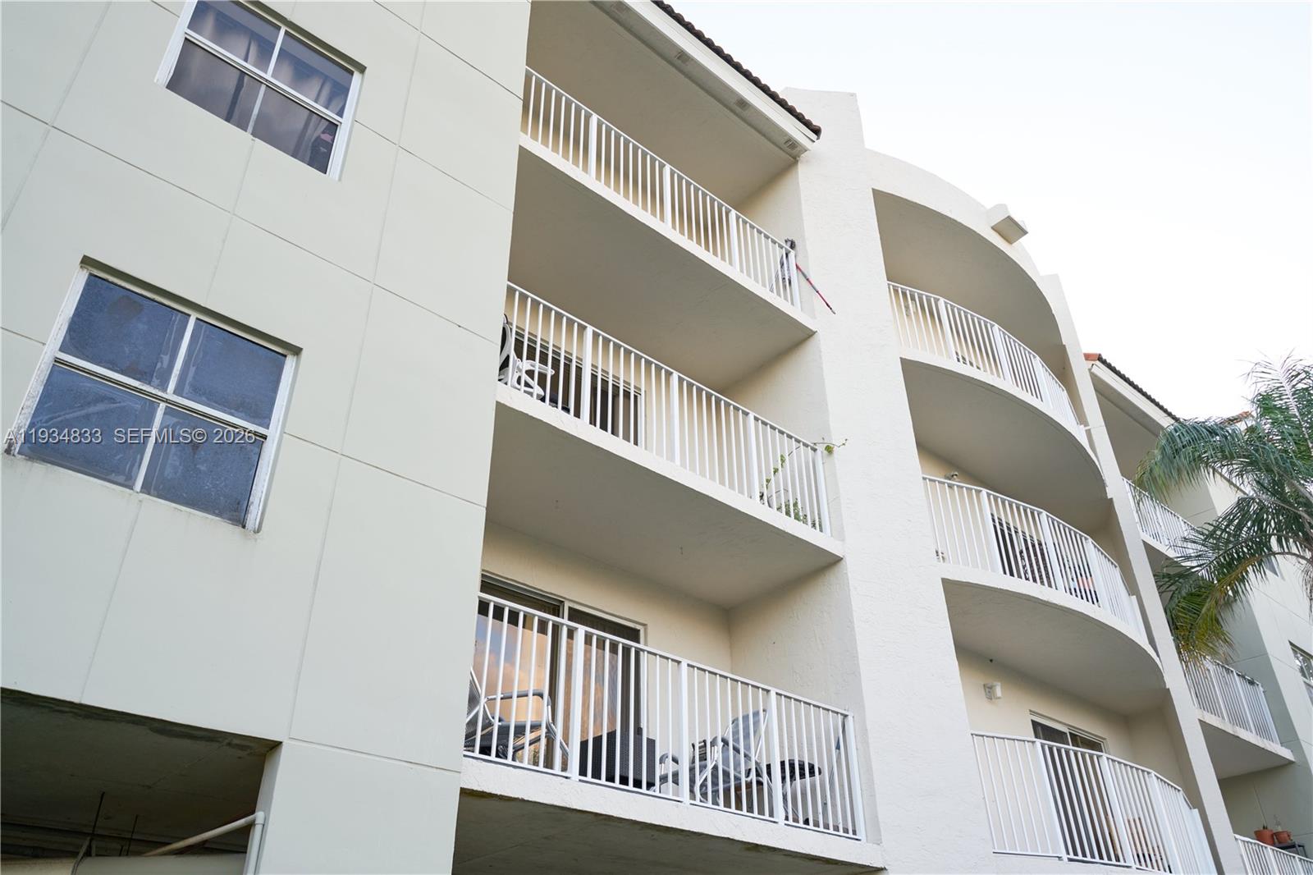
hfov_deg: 65.5
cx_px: 656
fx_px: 1021
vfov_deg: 46.4
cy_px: 438
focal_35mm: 28
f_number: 2.8
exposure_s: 1/320
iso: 400
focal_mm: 28
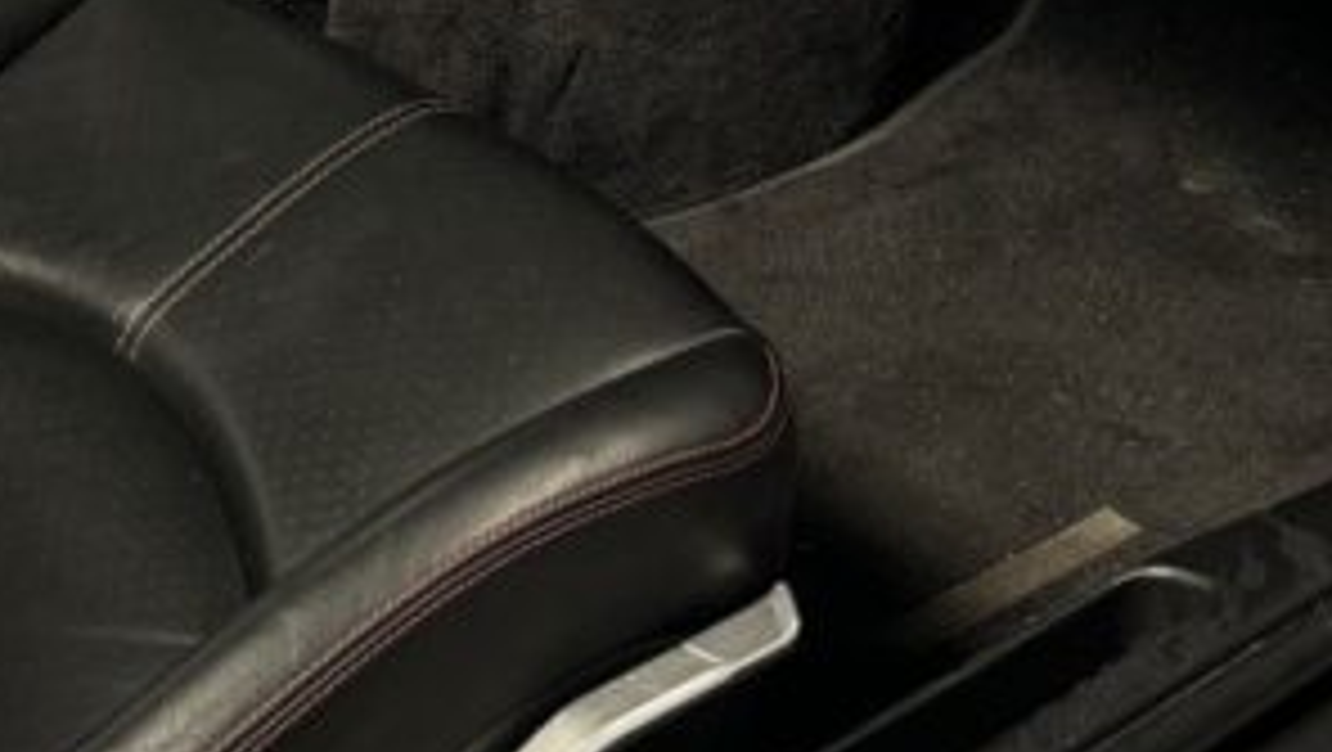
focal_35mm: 106
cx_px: 148
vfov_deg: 10.3
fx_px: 3747
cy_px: -914
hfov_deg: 19.8
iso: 250
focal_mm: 6.76
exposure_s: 1/50
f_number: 1.78
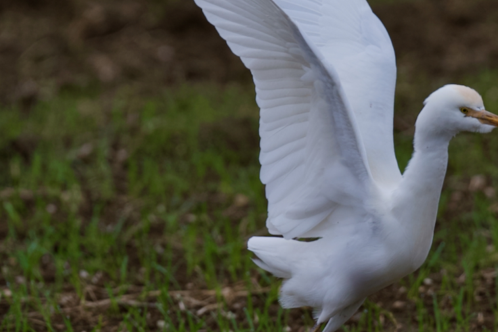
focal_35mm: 348
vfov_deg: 4.0
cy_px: 164
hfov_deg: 5.9
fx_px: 4815
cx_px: 422
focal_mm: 200
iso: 1000
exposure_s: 1/1600
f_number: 4
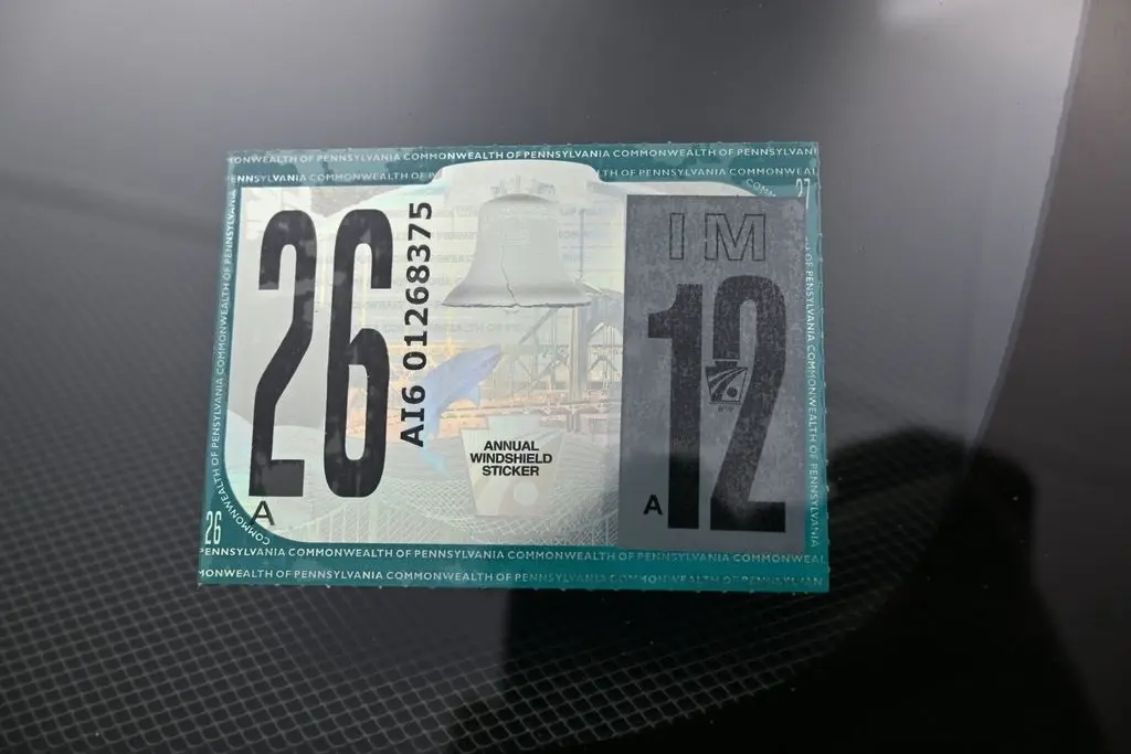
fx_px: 1178
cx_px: 566
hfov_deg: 51.3
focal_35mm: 38
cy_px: 377
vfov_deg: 35.5
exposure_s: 1/250
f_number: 5.6
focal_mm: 25
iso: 200
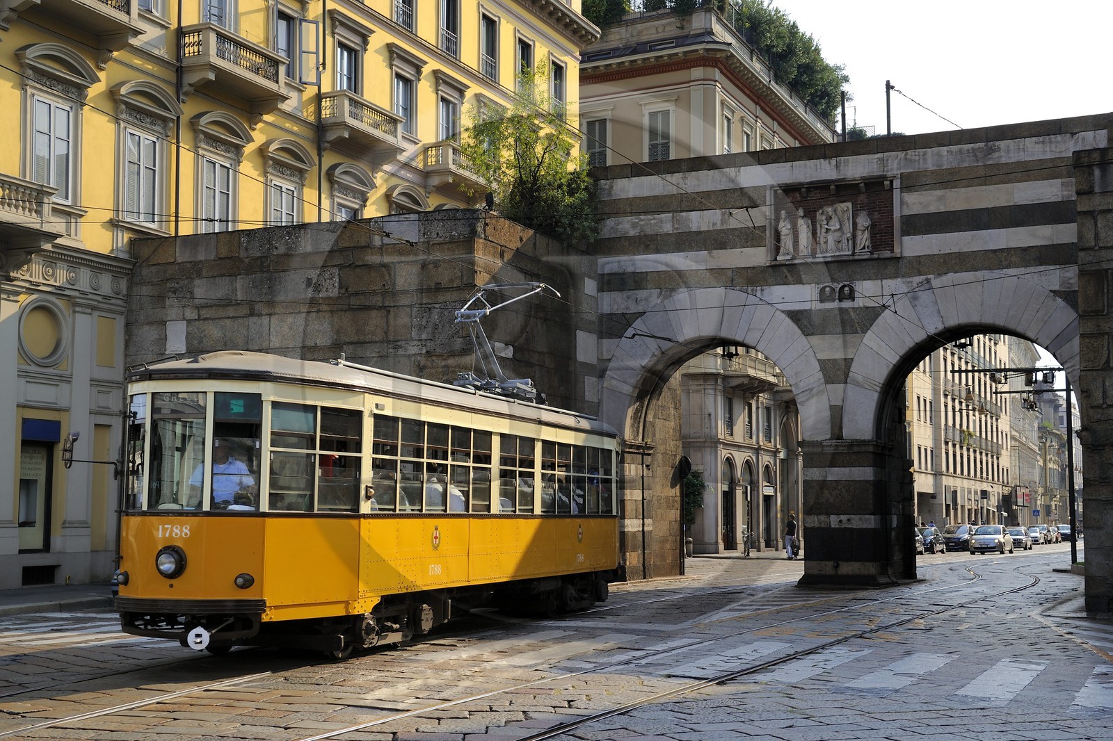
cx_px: 556
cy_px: 370
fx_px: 1484
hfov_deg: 41.1
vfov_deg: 28.1
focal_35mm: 48
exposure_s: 1/200
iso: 200
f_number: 9
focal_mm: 48
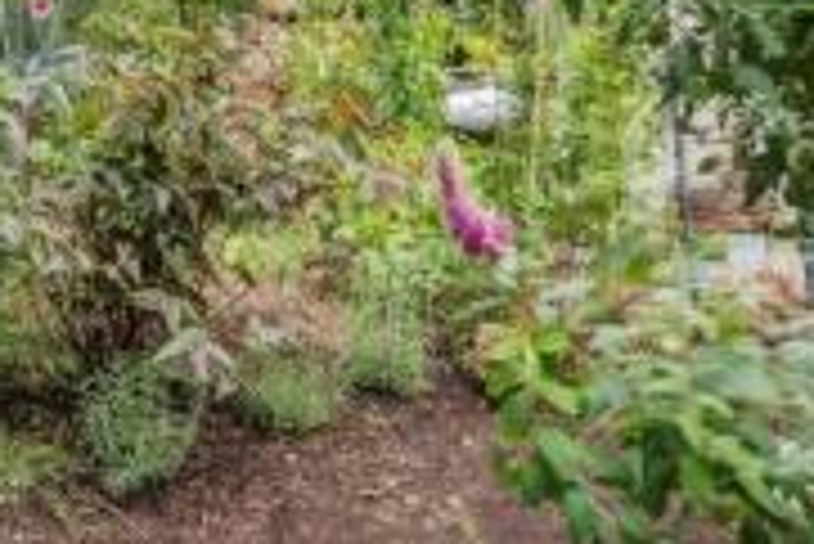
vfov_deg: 21.3
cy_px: -155
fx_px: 1312
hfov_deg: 31.0
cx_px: -61
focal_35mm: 58
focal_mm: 16
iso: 640
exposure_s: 1/400
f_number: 5.6
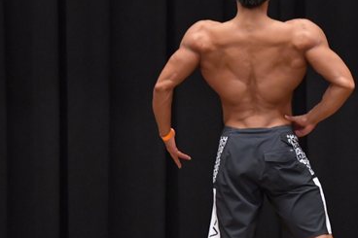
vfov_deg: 2.7
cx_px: 306
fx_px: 5029
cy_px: 155
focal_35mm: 506
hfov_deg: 4.1
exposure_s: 1/400
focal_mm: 160
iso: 6400
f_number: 5.6
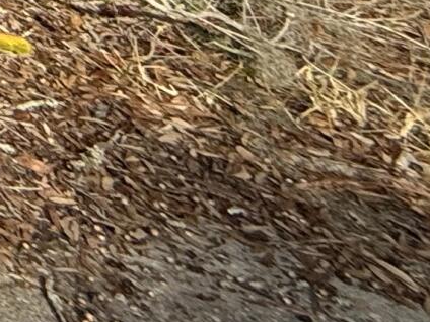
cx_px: -1059
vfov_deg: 9.9
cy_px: -721
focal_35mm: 99
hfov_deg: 9.7
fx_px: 1230
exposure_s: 1/1464
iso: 50
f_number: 2.2
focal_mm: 2.22
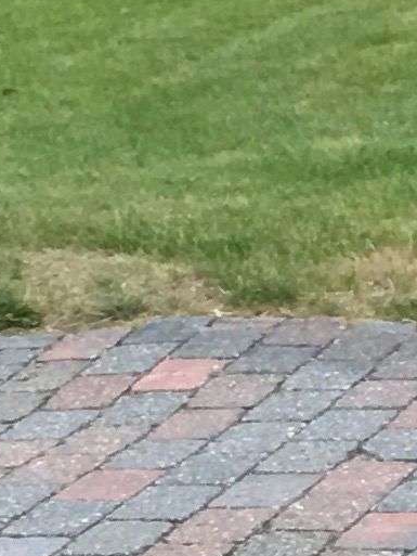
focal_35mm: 228
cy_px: 702
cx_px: 807
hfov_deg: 6.4
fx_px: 3661
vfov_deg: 8.6
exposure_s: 1/17
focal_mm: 4.15
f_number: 2.2
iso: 40
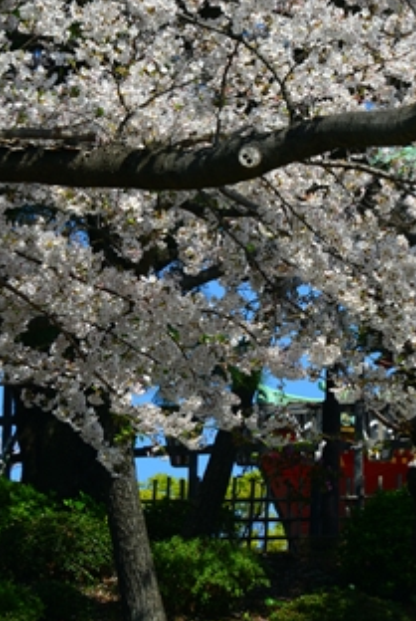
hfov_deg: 6.5
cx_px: 496
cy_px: -24
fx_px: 3628
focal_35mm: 210
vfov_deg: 9.7
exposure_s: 1/500
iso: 400
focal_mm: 82
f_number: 11
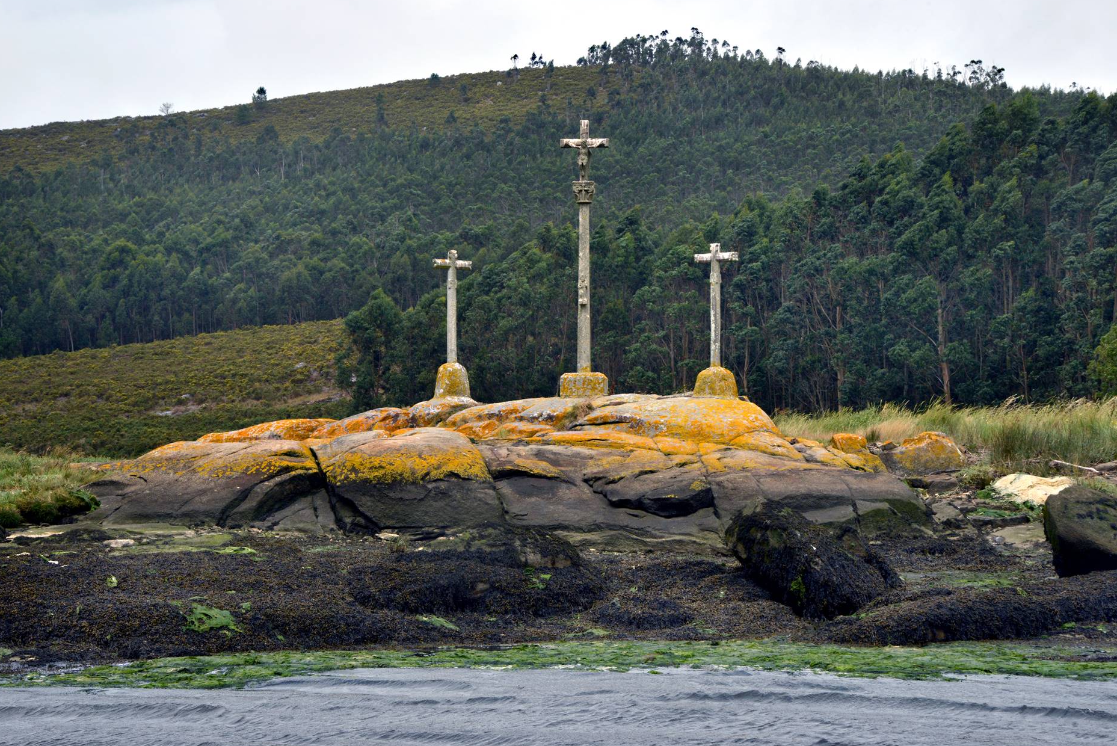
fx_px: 2607
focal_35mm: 84
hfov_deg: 24.2
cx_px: 585
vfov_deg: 16.3
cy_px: 354
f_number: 11
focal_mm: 78
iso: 400
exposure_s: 1/500
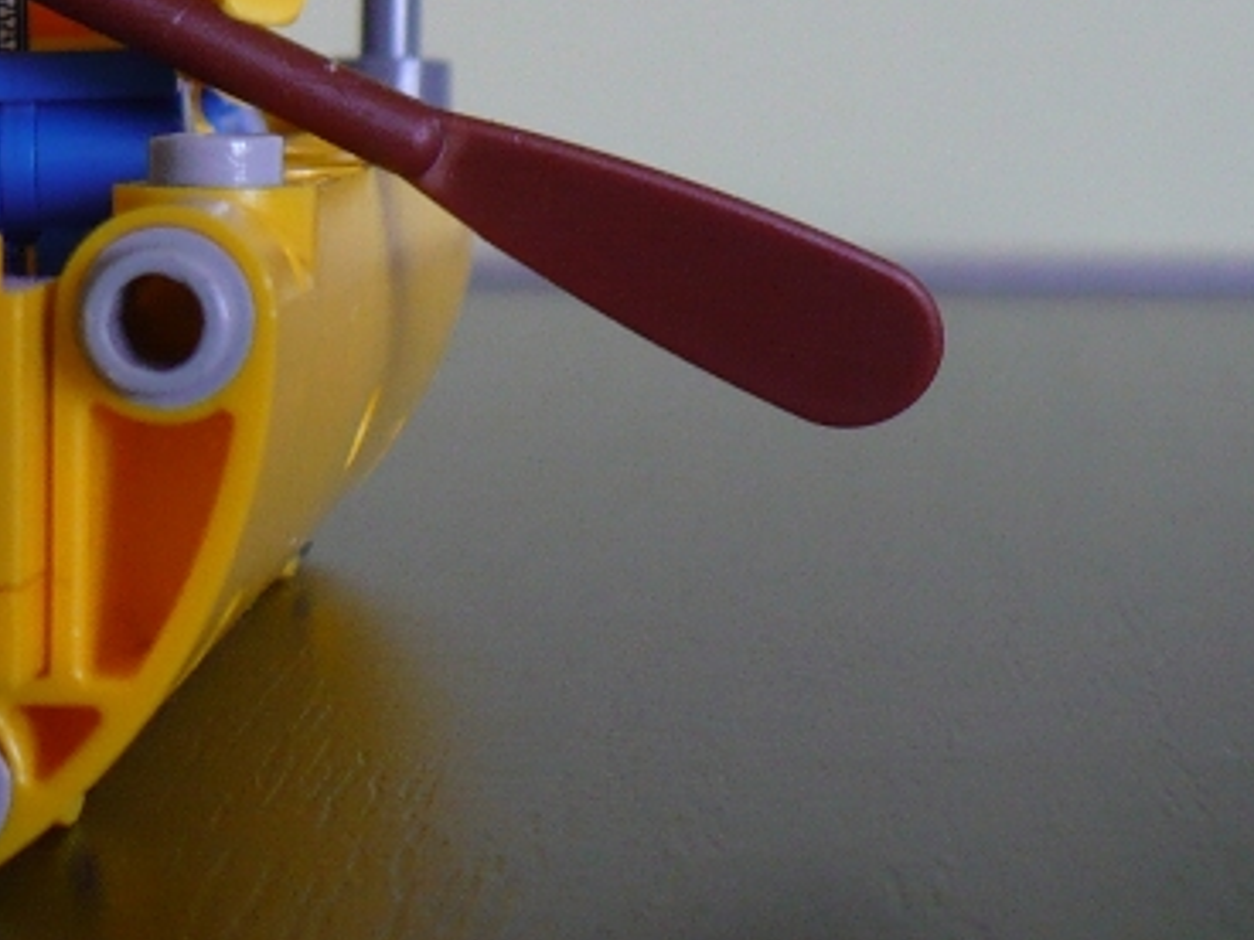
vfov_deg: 13.9
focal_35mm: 103
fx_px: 3731
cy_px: -215
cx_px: -348
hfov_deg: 17.9
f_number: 2.8
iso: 125
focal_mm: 6.1
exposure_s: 1/30
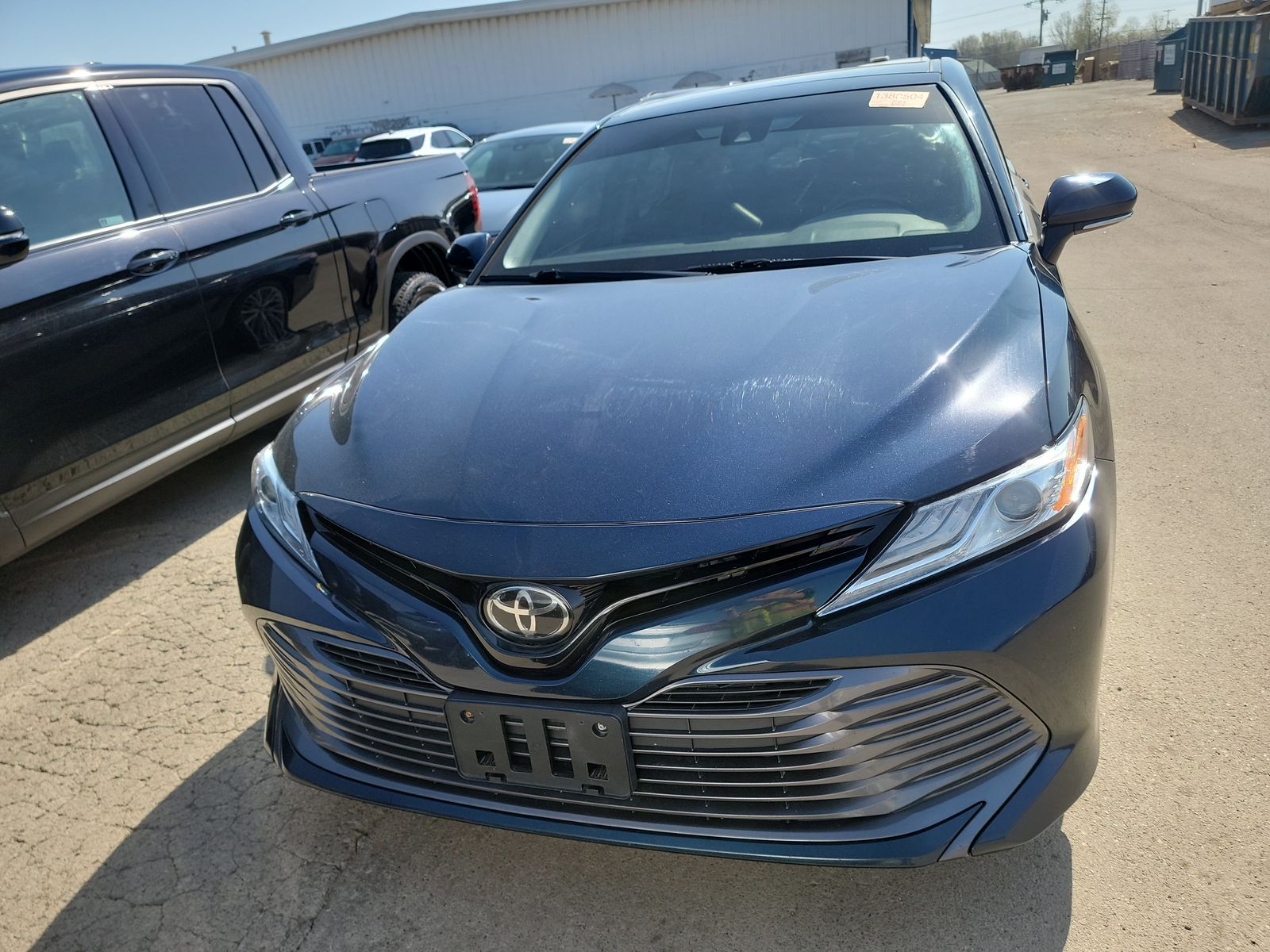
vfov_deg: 56.8
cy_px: 476
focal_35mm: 24
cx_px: 635
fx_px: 881
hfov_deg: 71.6
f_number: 1.8
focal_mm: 6.7
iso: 50
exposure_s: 1/516
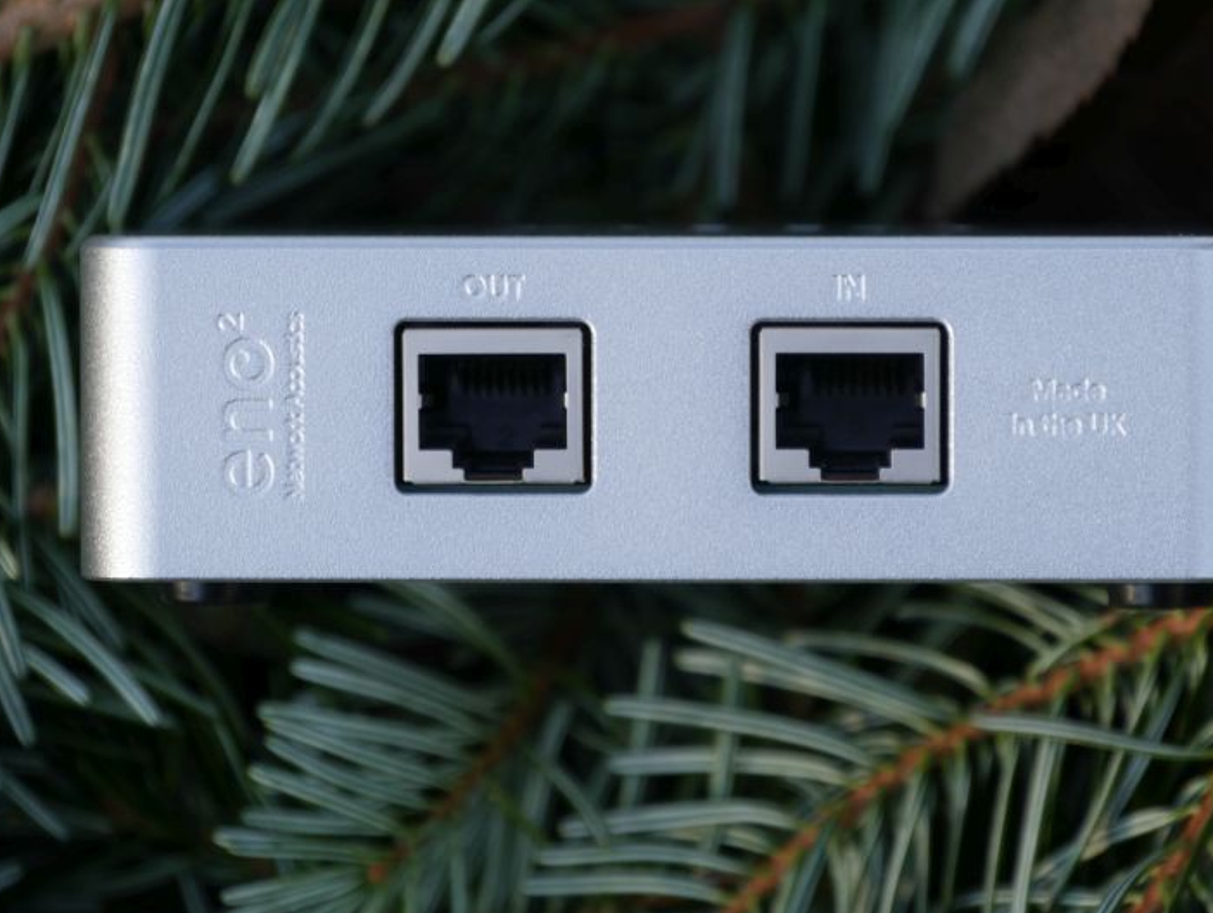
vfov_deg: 4.7
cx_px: 665
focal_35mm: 319
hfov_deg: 6.2
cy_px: 435
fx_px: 11190
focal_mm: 140
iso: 500
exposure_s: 1/320
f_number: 5.6
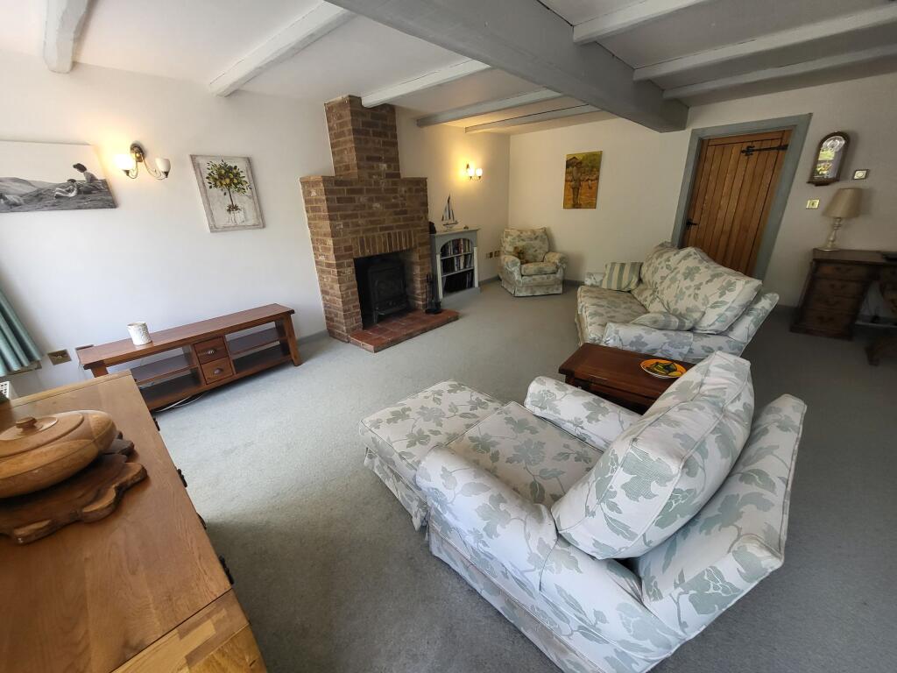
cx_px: 448
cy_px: 336
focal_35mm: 13
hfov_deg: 106.2
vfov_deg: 89.9
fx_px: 337
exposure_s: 1/50
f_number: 2.2
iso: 100
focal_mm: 1.74
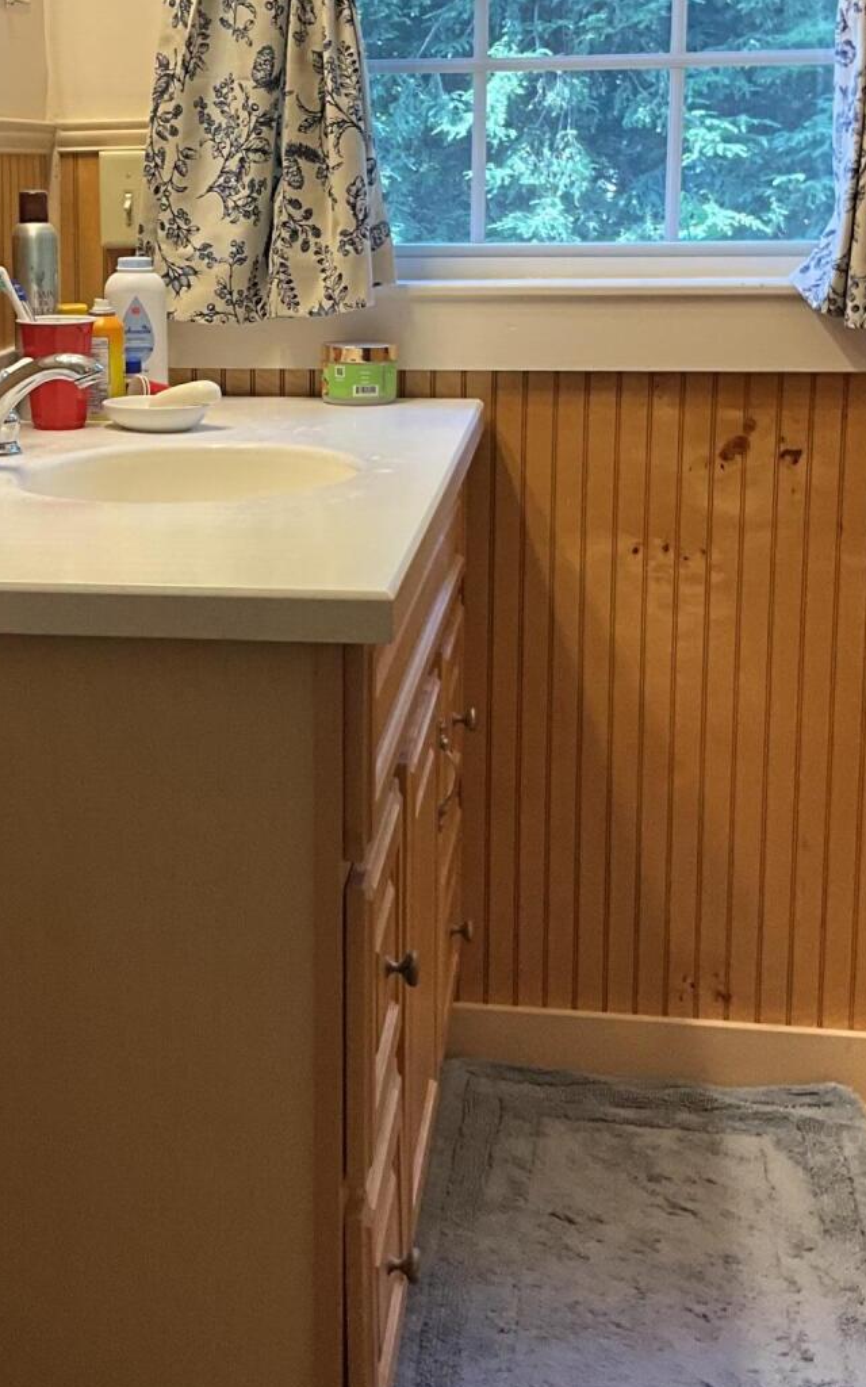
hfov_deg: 21.4
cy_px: 549
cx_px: 180
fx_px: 2267
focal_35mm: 60
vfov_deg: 33.9
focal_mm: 3
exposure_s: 1/60
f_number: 1.8
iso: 50
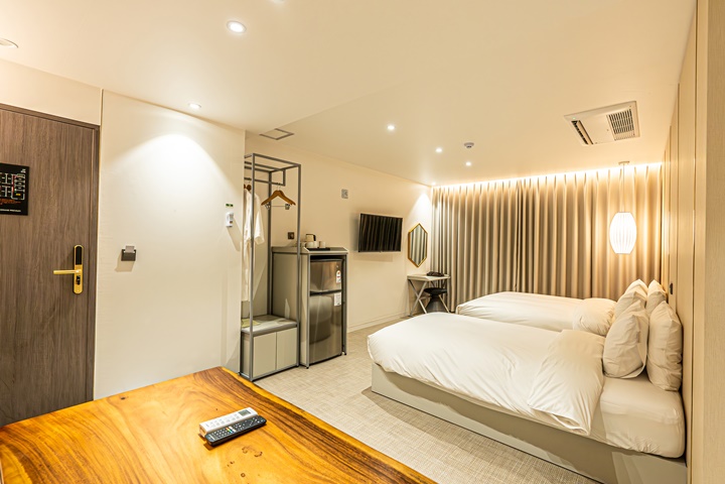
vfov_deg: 73.7
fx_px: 322
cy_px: 242
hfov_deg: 96.7
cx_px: 362
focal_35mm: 16
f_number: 9
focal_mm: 16
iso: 640
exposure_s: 1/30
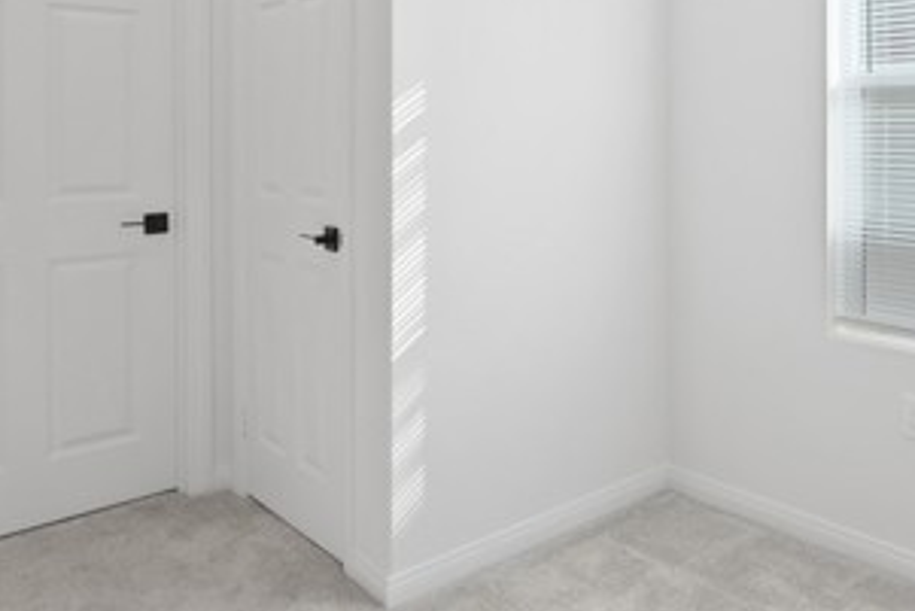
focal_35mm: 34
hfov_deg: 52.4
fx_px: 865
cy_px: 141
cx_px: 723
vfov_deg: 37.8
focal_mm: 16
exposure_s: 1/15
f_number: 8
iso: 400
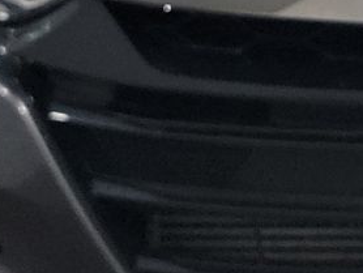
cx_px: 441
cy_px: -185
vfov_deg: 10.3
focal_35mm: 138
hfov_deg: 13.9
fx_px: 1448
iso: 1106
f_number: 1.8
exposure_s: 1/59
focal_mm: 6.7
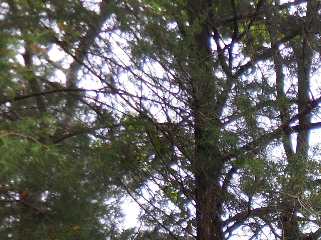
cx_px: 453
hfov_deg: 23.0
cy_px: 334
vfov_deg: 18.6
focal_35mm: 72
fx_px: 668
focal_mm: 4.5
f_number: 3.3
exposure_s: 1/50
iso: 125
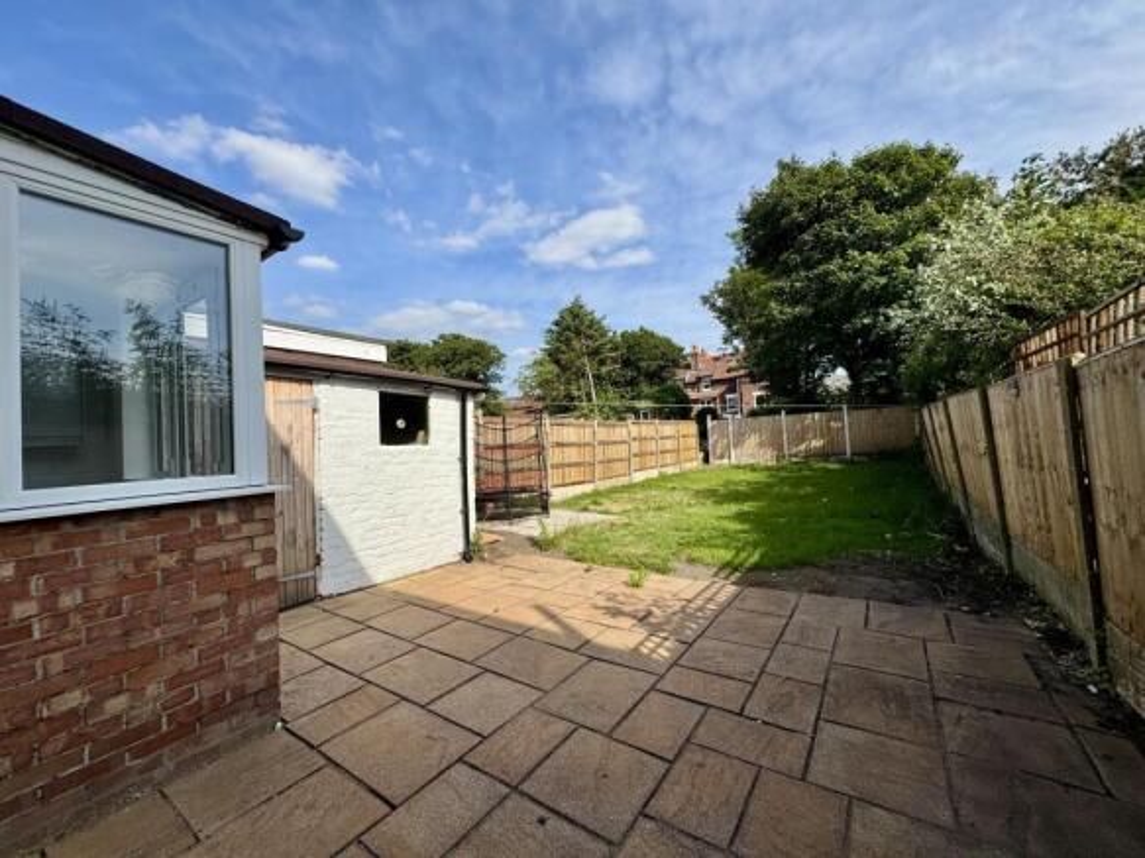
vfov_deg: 85.7
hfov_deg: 102.1
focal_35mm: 14
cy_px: 429
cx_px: 572
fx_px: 463
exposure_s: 1/2584
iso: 50
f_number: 2.2
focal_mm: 2.22
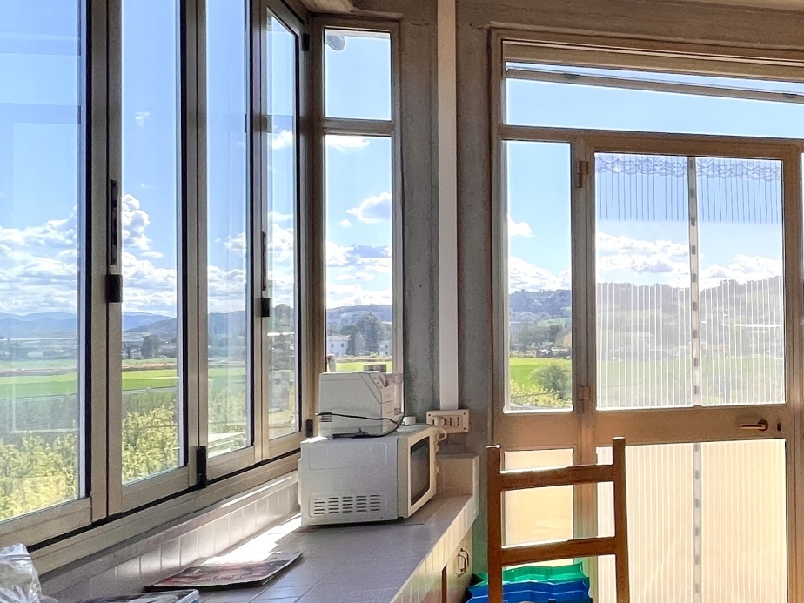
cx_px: 854
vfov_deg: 39.7
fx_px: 836
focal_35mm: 36
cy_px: 313
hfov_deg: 42.2
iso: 32
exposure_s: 1/867
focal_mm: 1.57
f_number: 1.8
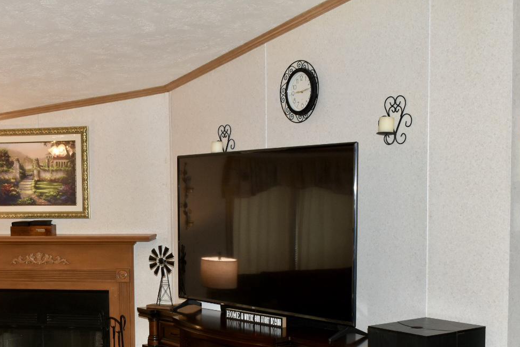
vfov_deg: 22.3
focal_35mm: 60
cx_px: 154
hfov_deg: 33.0
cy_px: 276
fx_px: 867
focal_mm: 24
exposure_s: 1/30
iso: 800
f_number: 5.6
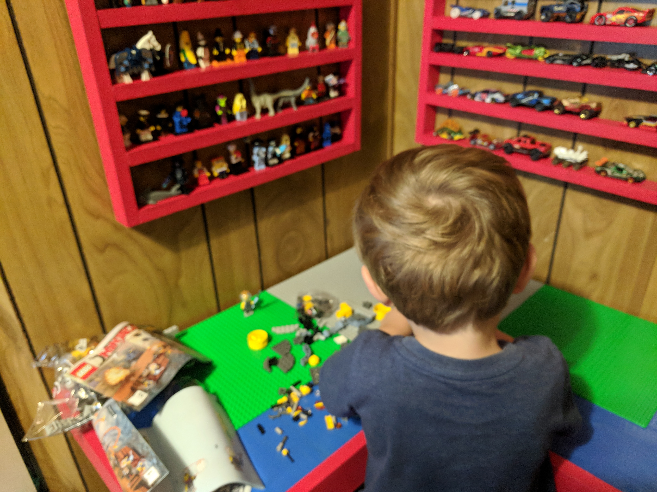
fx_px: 493
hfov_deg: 67.3
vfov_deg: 53.1
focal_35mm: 26
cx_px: 328
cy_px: 246
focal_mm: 4.67
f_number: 2
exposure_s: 1/30
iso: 1246
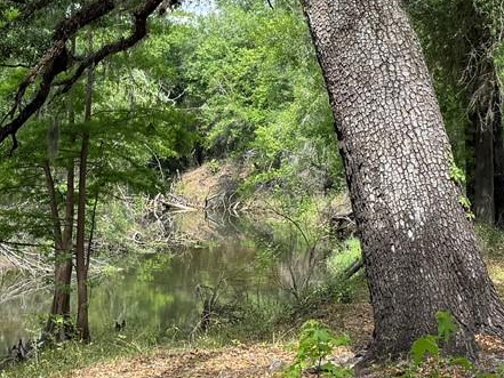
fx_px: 1267
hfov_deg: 22.4
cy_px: 94
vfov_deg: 16.9
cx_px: 328
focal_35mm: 87
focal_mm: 6.76
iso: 100
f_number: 1.78
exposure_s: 1/1553
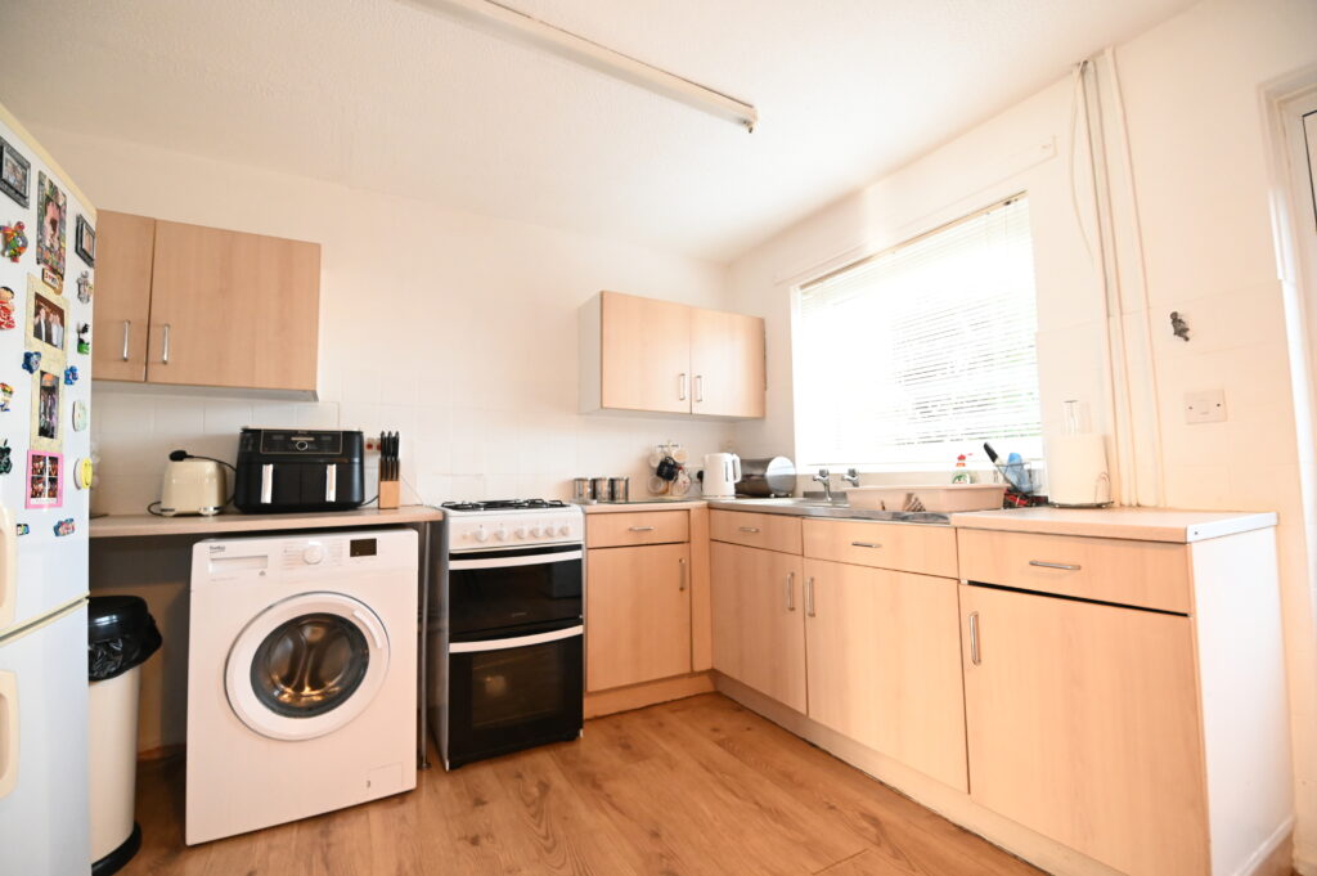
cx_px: 658
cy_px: 438
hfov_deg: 100.4
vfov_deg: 77.2
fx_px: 548
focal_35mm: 15
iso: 5000
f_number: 2.8
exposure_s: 1/200
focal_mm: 15
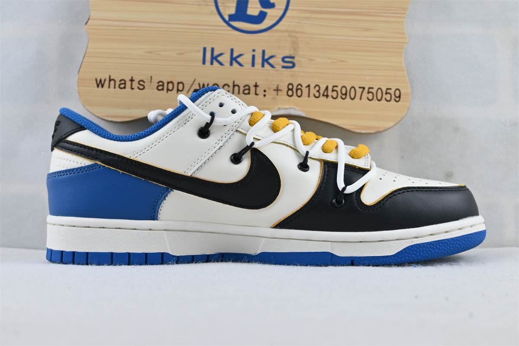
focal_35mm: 47
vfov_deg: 28.5
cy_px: 173
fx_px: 681
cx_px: 260
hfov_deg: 41.7
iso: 100
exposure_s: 1/50
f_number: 5
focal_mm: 31.5
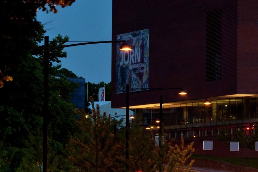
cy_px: 56
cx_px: 312
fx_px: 1884
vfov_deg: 5.2
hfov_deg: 7.8
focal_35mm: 263
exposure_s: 1/2.5
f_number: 8
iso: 500
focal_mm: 95
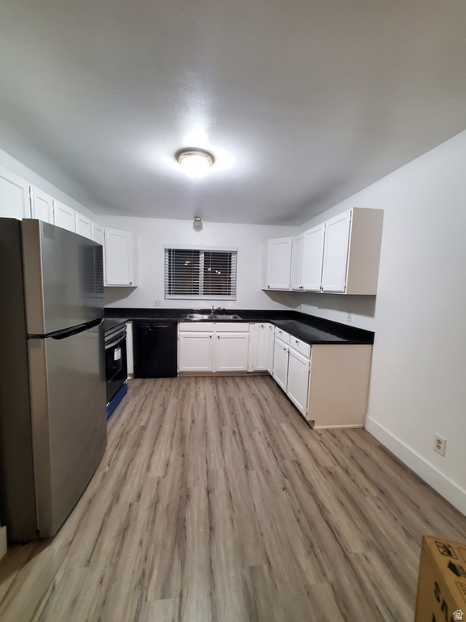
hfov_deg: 89.9
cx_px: 233
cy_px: 311
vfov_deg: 106.2
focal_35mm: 13
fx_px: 233
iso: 500
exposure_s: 1/29
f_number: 2.2
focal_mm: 1.8
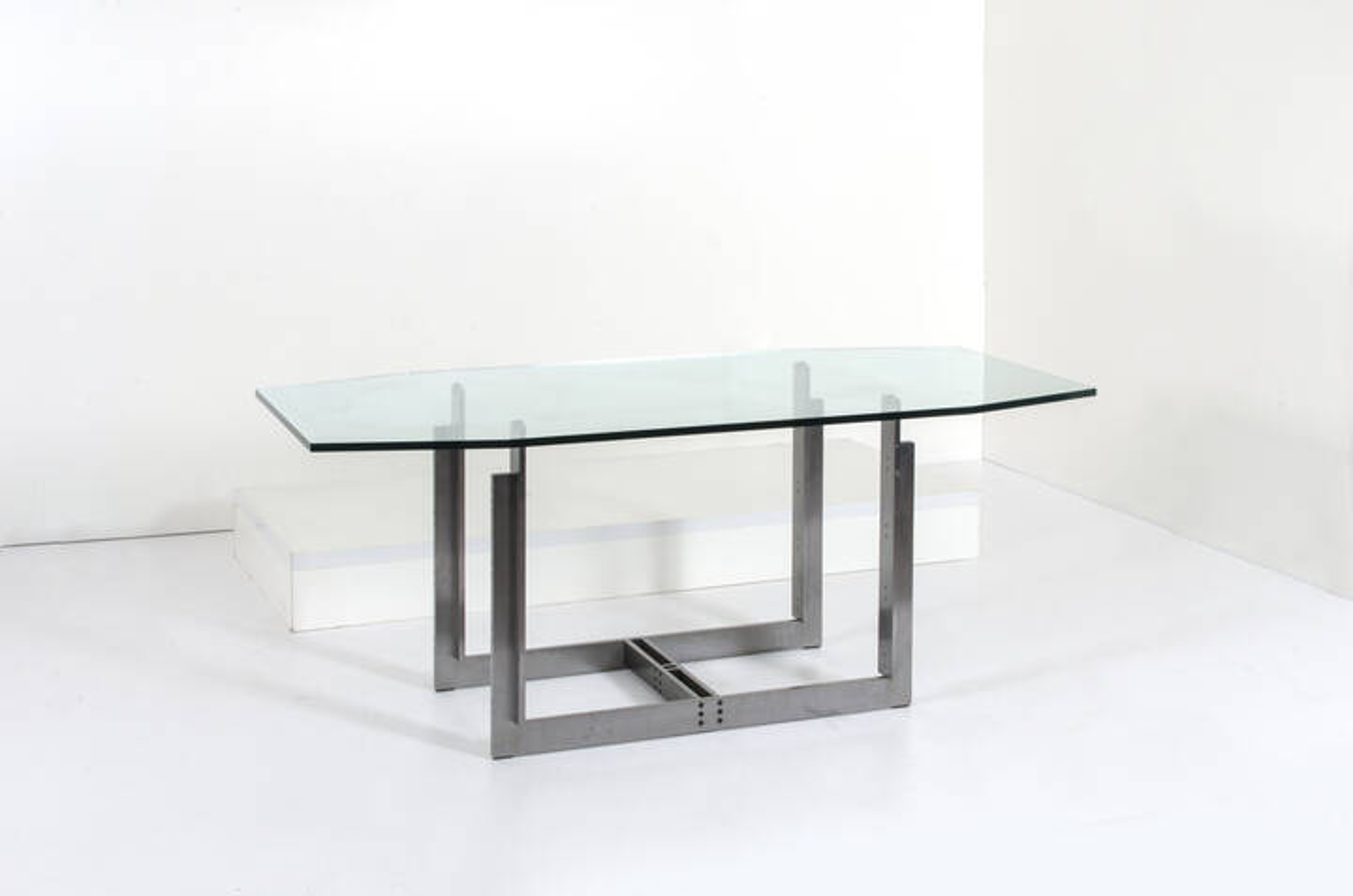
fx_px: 1969
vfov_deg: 25.6
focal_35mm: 52
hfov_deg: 37.9
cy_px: 448
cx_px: 676
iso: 125
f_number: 18
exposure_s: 1/160
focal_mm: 35
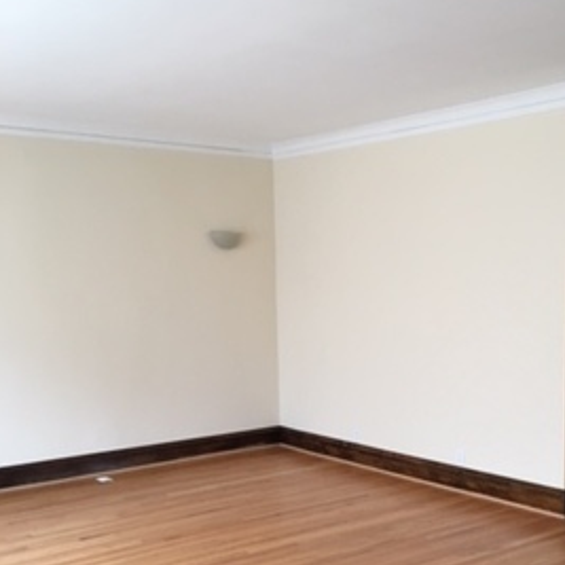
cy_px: 408
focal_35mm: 46
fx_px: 849
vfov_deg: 36.1
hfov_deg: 36.4
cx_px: 372
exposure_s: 1/30
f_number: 2.2
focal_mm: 4.15
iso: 80
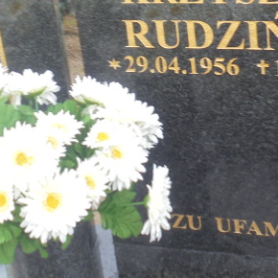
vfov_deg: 20.4
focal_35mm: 84
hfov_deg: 20.6
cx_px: 178
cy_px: 55
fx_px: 763
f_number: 4.5
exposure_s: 1/30
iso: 100
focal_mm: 7.8
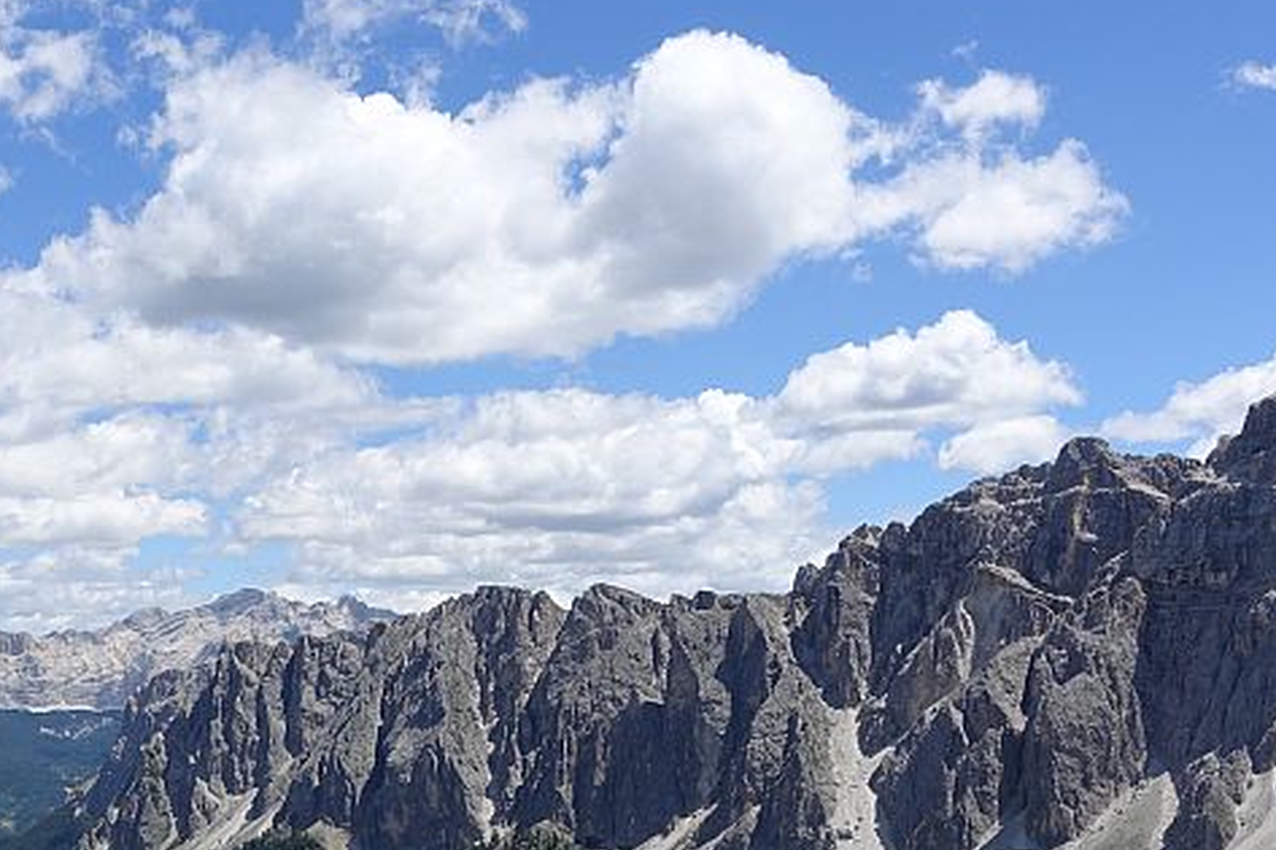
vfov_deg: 25.4
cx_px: 356
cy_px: 714
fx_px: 1842
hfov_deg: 37.5
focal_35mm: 52
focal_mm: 8.8
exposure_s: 1/640
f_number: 5.6
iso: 125
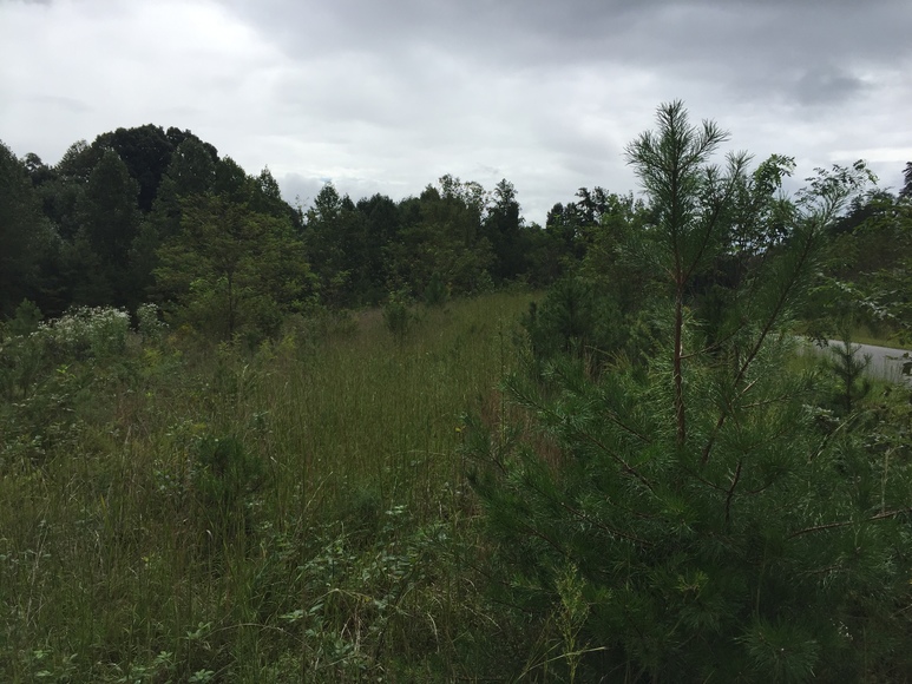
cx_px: 456
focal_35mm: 29
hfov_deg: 61.7
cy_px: 342
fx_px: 764
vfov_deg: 48.2
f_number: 2.2
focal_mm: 4.15
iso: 32
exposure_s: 1/2475
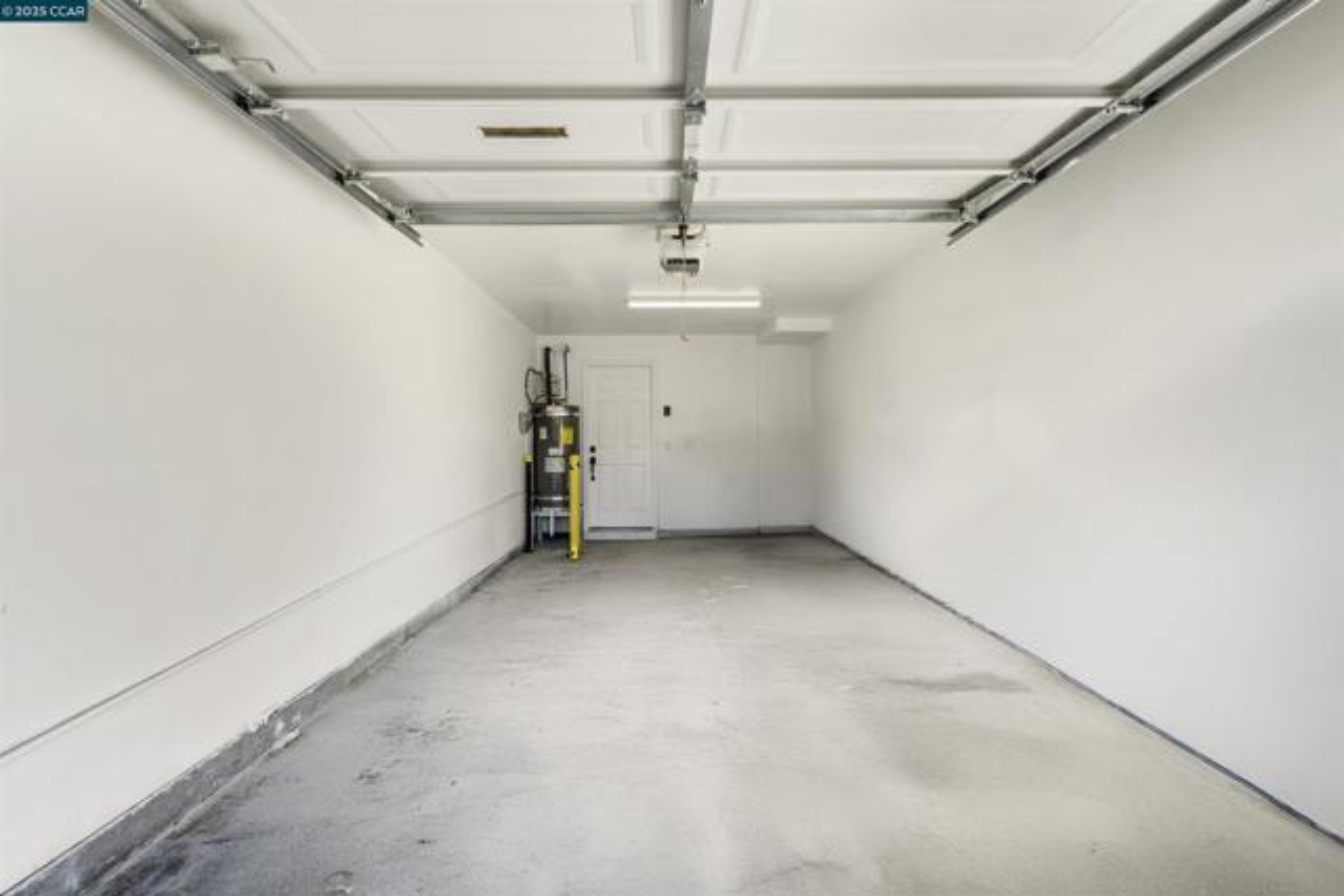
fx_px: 597
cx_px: 672
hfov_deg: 96.7
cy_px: 448
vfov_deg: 73.8
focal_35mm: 16
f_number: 8
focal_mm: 16
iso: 400
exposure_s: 1/640
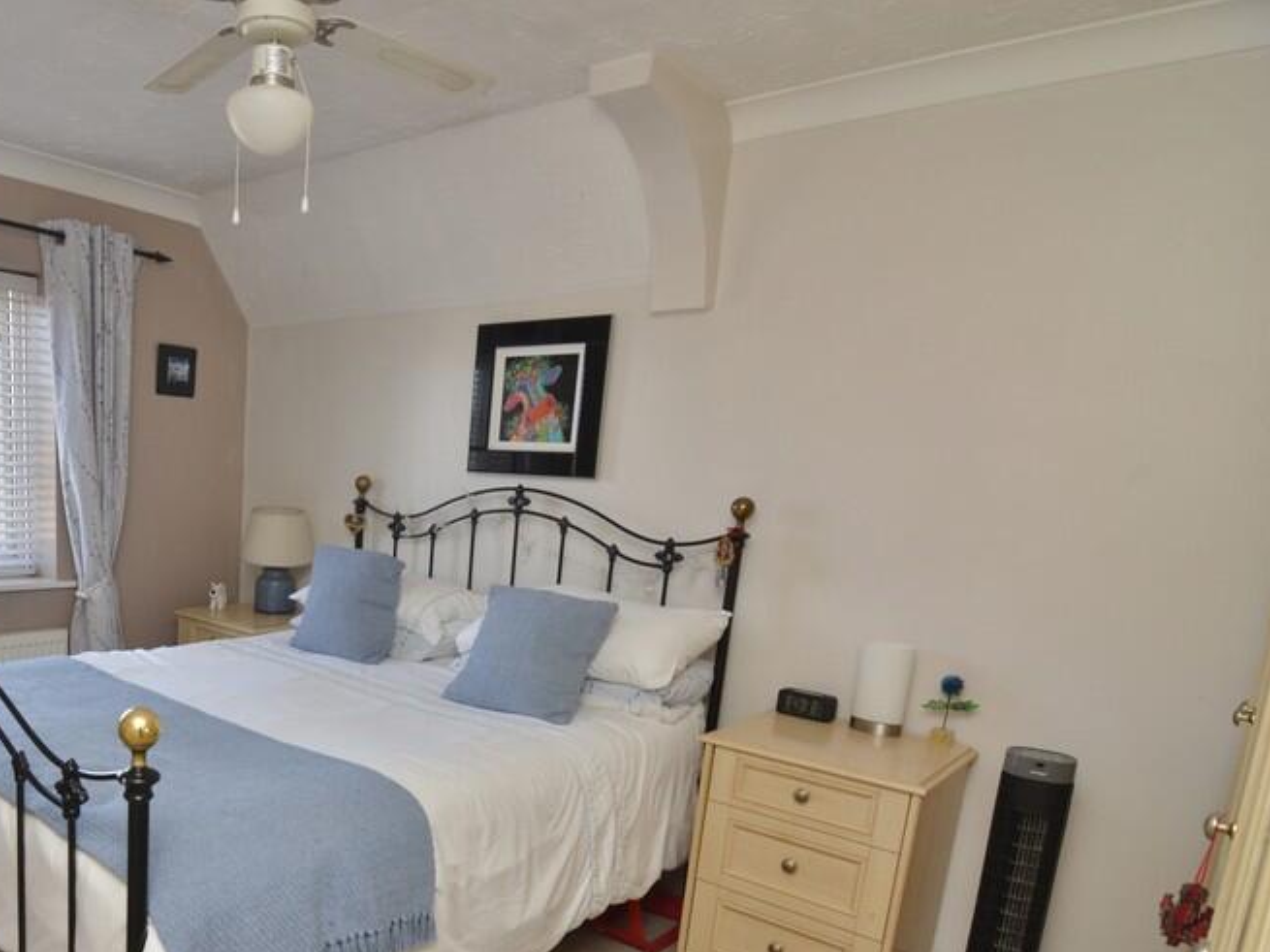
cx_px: 283
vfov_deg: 53.9
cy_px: 655
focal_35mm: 25
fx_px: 908
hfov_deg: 64.7
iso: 400
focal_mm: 11
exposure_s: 1/60
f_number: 5.6
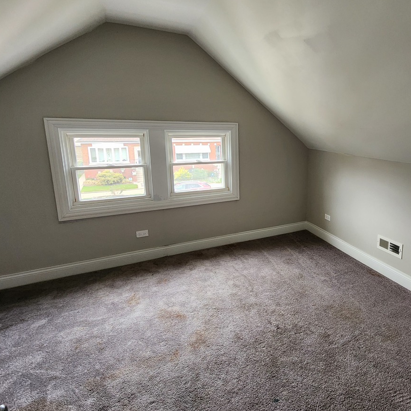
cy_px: 186
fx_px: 255
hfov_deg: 74.8
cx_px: 281
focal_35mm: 19
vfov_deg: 77.5
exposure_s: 1/60
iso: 400
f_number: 2.2
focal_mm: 2.2
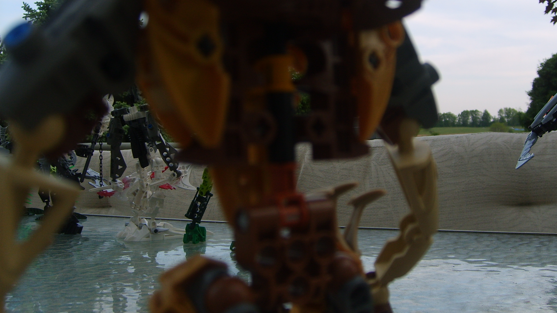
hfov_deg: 51.6
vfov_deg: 30.2
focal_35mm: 39
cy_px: 101
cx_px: 284
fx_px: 576
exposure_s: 1/250
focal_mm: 5.8
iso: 50
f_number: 2.8
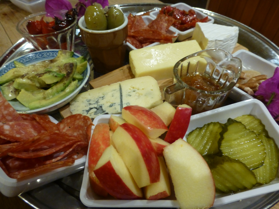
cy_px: 104
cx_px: 140
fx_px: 193
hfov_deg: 71.6
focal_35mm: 24
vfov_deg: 56.8
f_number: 3.3
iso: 400
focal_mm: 4.3
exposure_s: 1/15
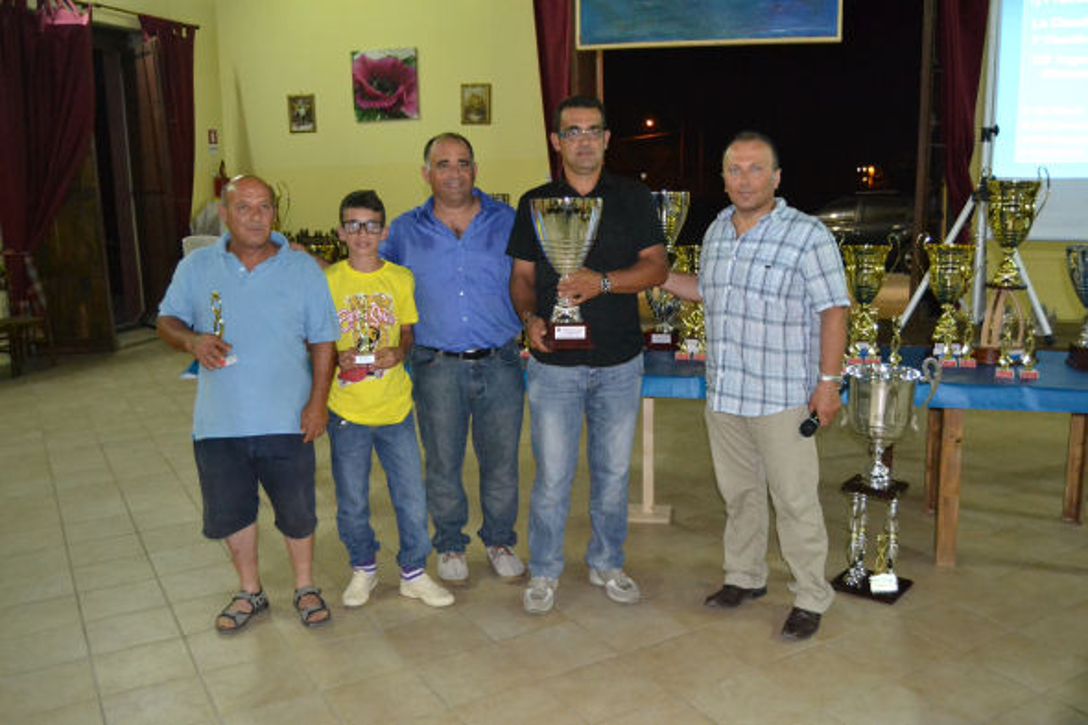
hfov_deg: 61.9
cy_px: 362
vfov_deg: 43.6
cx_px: 544
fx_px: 906
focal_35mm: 30
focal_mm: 20
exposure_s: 1/60
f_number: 3.5
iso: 3200
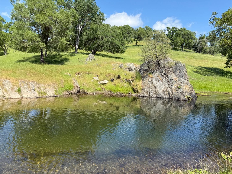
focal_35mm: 24
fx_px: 161
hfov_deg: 71.6
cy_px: 87
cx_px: 116
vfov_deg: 56.8
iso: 80
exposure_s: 1/2299
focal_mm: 6.76
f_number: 1.78
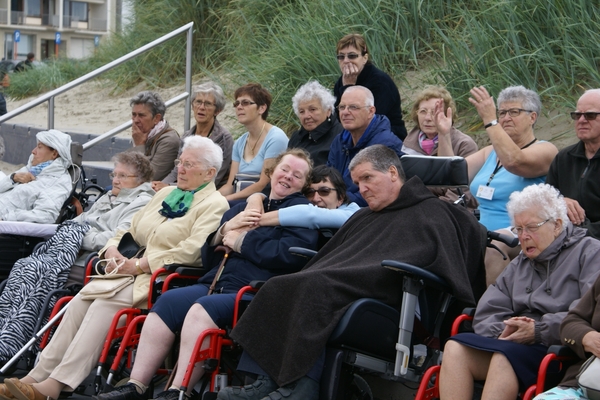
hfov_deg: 19.5
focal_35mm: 105
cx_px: 300
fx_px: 1750
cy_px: 200
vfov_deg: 13.0
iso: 100
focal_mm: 70
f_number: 5.6
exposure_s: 1/125
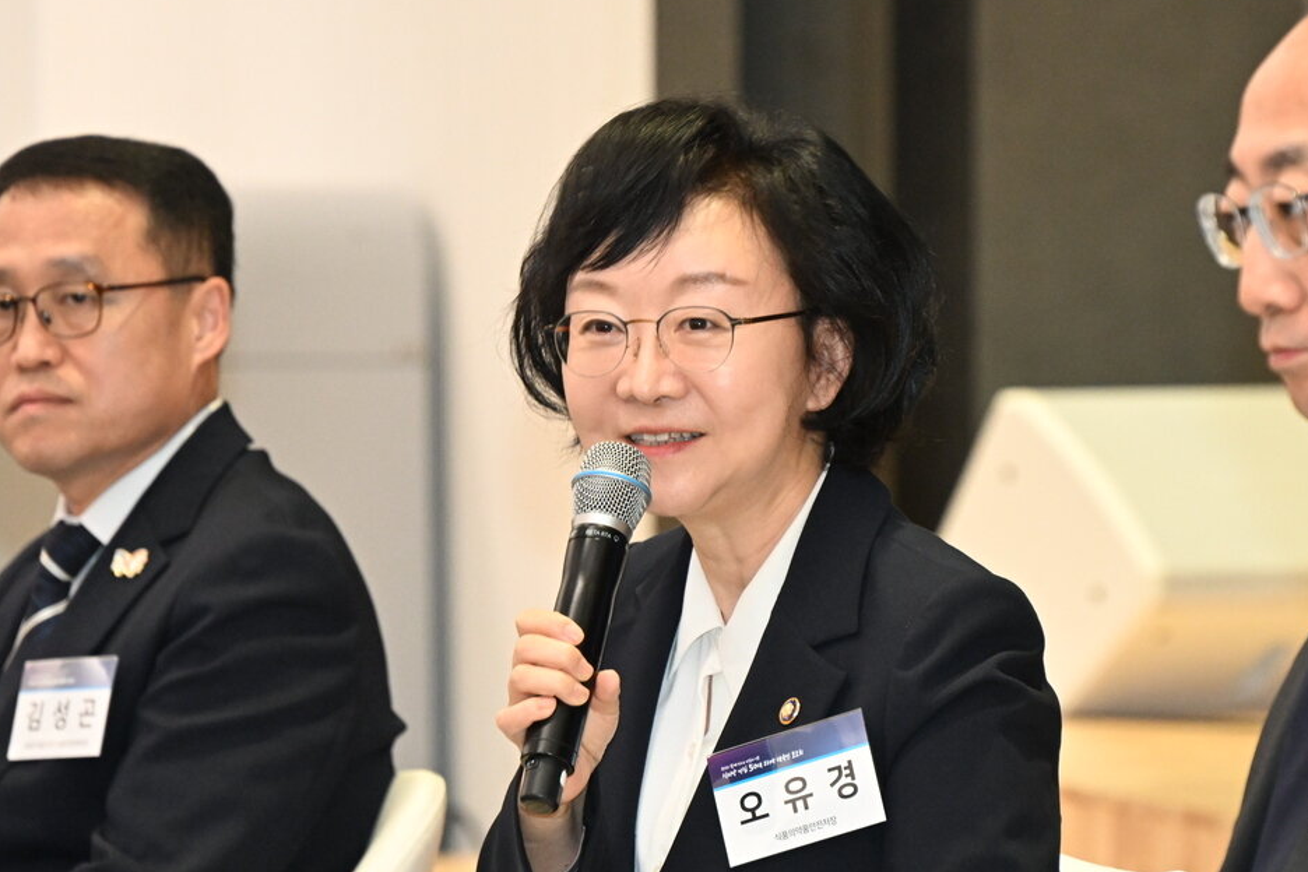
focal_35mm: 299
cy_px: 419
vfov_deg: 4.6
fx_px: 10863
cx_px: 686
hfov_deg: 6.9
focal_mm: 200
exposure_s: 1/200
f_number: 6.3
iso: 5000
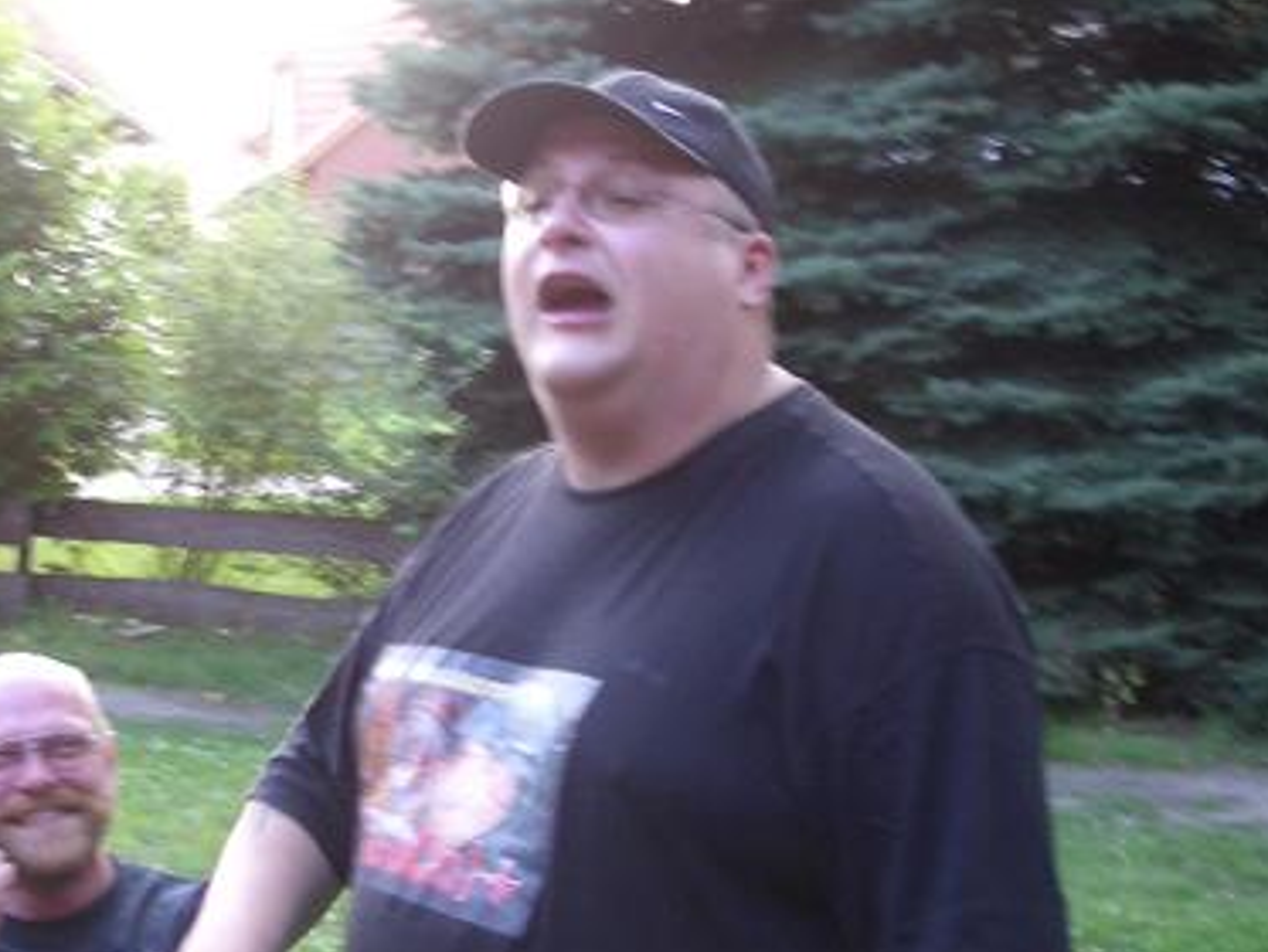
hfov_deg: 32.2
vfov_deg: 24.4
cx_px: 581
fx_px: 2199
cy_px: 595
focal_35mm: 60
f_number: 2.6
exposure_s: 1/50
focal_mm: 5.8
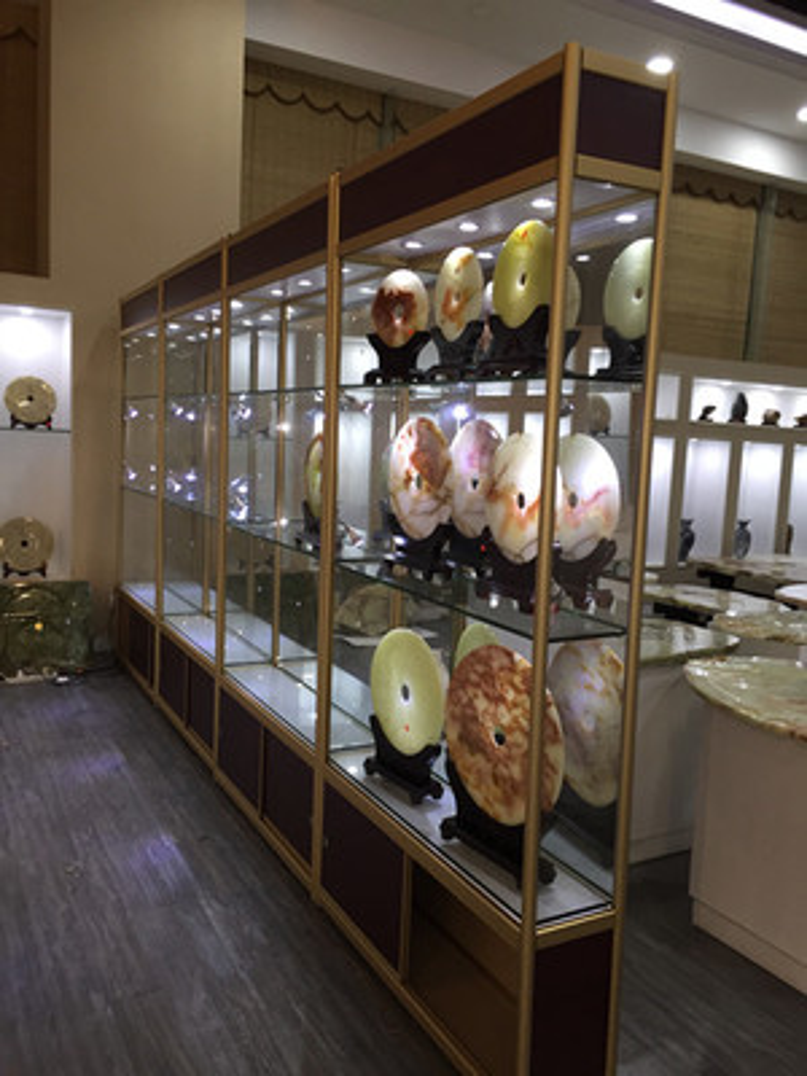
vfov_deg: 61.7
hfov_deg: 48.2
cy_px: 538
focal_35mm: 29
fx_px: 901
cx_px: 404
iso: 100
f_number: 2.2
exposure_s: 1/30
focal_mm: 4.15
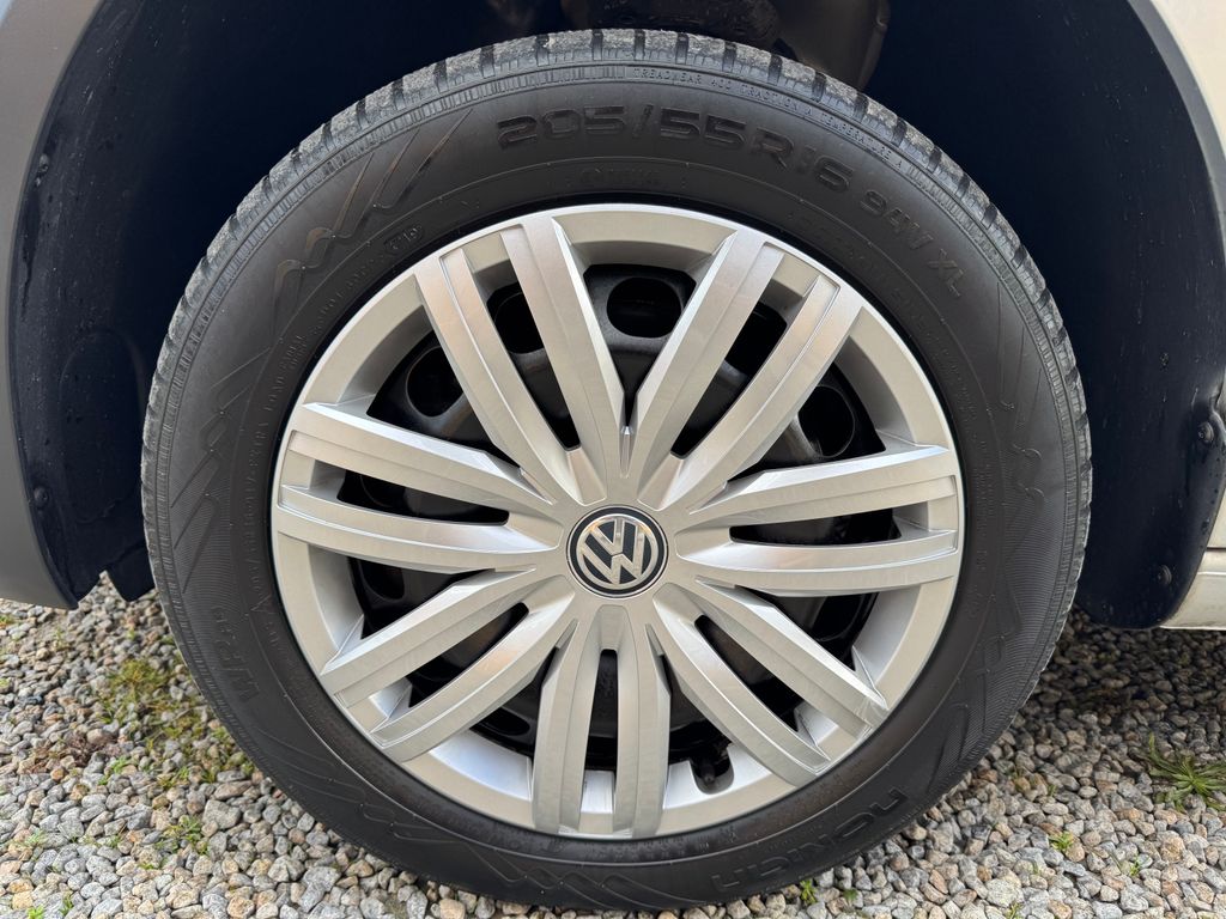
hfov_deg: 71.6
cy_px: 460
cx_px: 613
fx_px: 850
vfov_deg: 56.8
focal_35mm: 24
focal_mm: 6.76
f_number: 1.78
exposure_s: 1/244
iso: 64
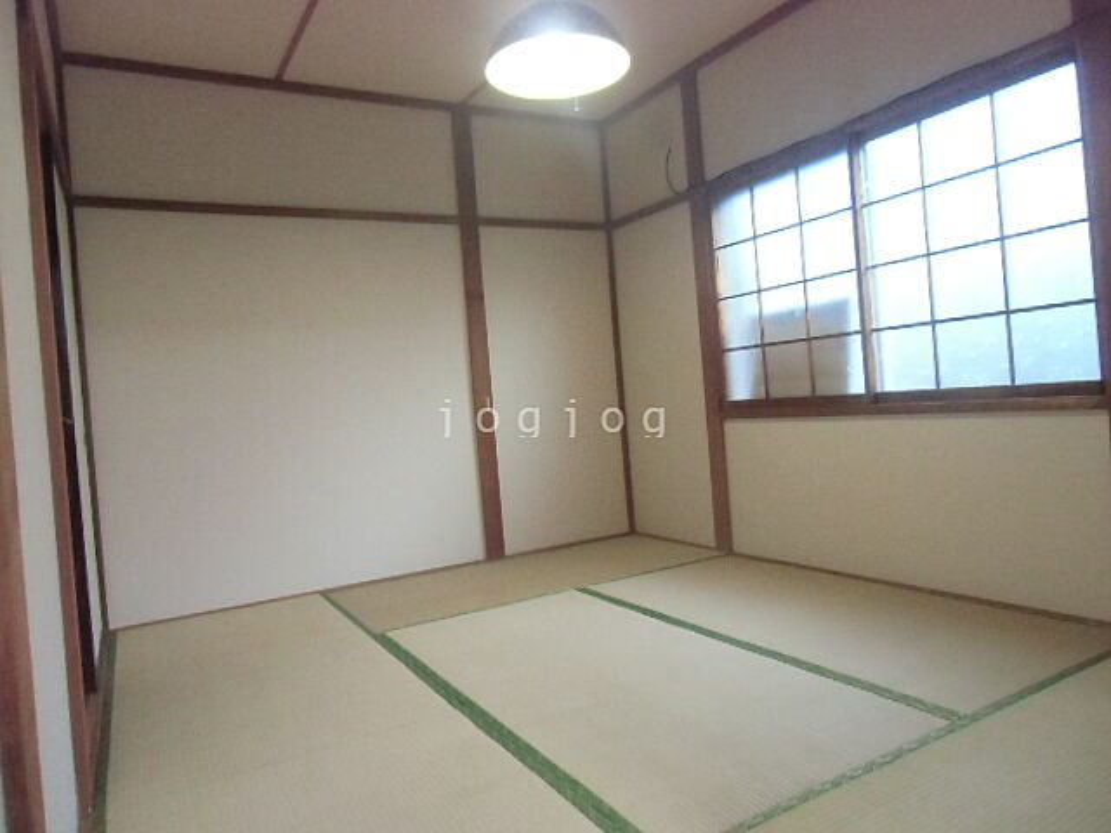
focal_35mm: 24
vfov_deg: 56.8
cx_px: 556
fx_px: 770
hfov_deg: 71.6
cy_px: 416
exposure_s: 1/25
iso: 800
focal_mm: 4.24
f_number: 3
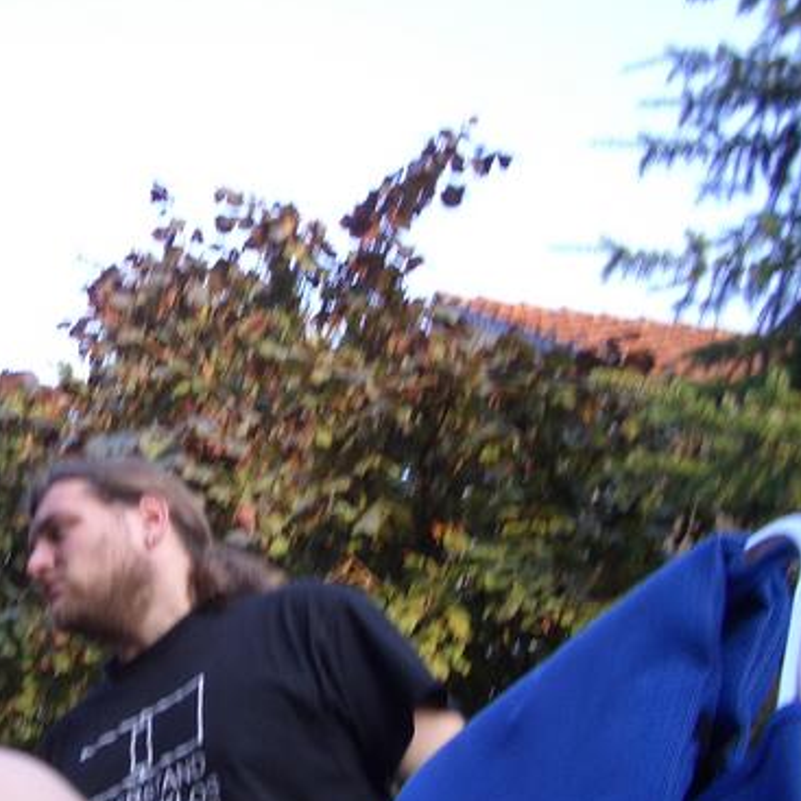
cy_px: 480
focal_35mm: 54
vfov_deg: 31.5
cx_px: 192
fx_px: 1414
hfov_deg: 31.0
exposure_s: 1/100
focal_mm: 5.8
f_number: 2.6
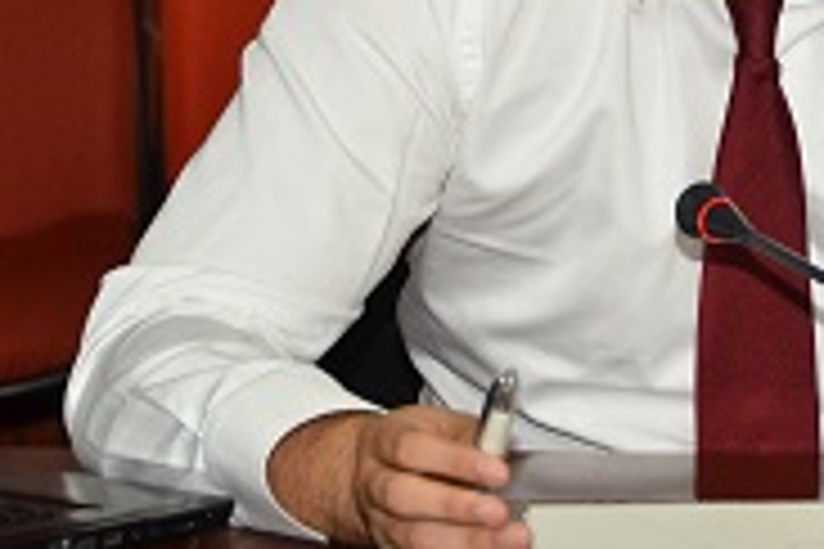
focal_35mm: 332
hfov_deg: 6.2
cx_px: 693
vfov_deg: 4.1
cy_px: -99
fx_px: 7599
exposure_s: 1/60
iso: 400
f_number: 5.6
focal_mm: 90
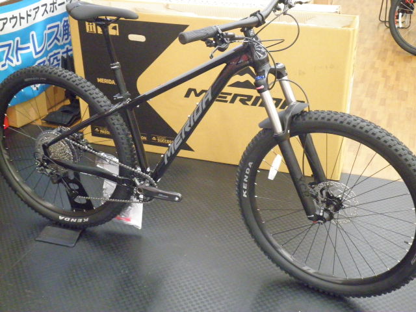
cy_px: 156
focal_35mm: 47
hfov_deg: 40.4
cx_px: 208
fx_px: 565
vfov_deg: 30.9
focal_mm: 8.3
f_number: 3.4
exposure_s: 1/60
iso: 800
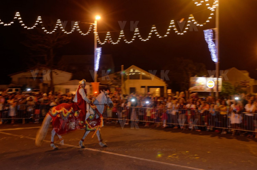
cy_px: 85
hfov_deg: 53.2
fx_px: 256
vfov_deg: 36.7
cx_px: 128
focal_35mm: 36
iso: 400
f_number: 2.8
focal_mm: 24
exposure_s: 1/13
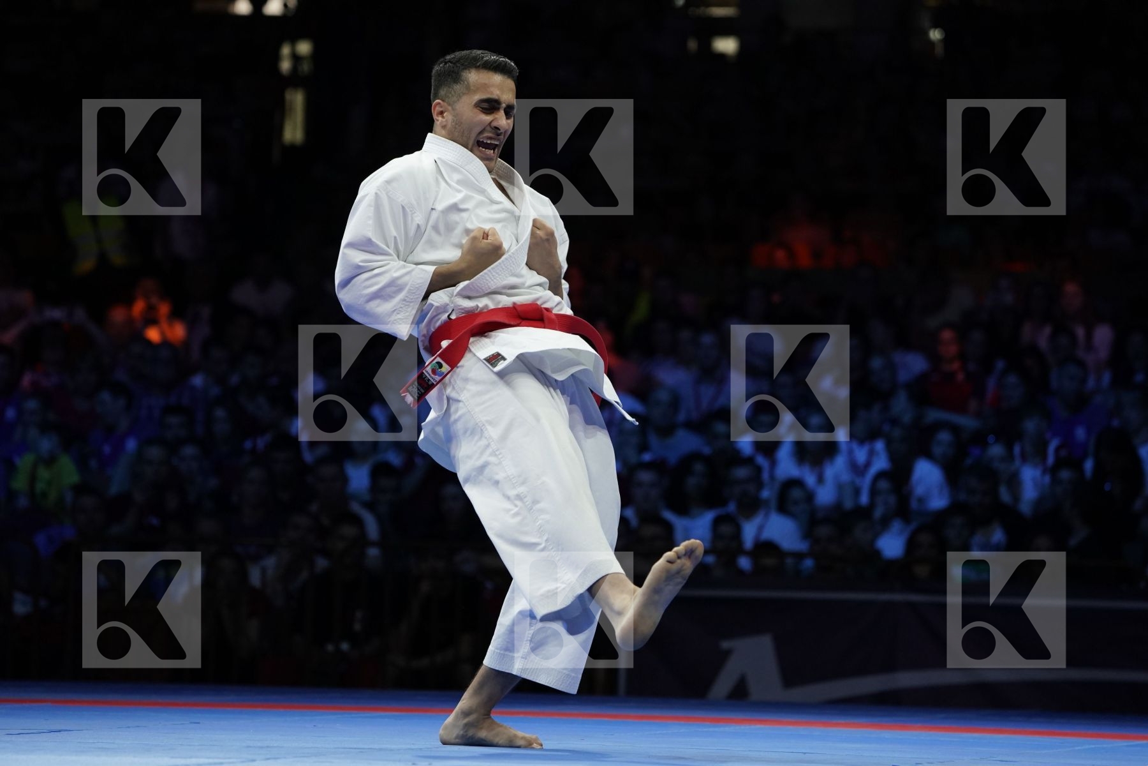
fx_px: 5771
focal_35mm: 181
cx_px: 574
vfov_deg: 7.6
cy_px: 383
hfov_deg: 11.4
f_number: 5.6
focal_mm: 181
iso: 2000
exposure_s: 1/500
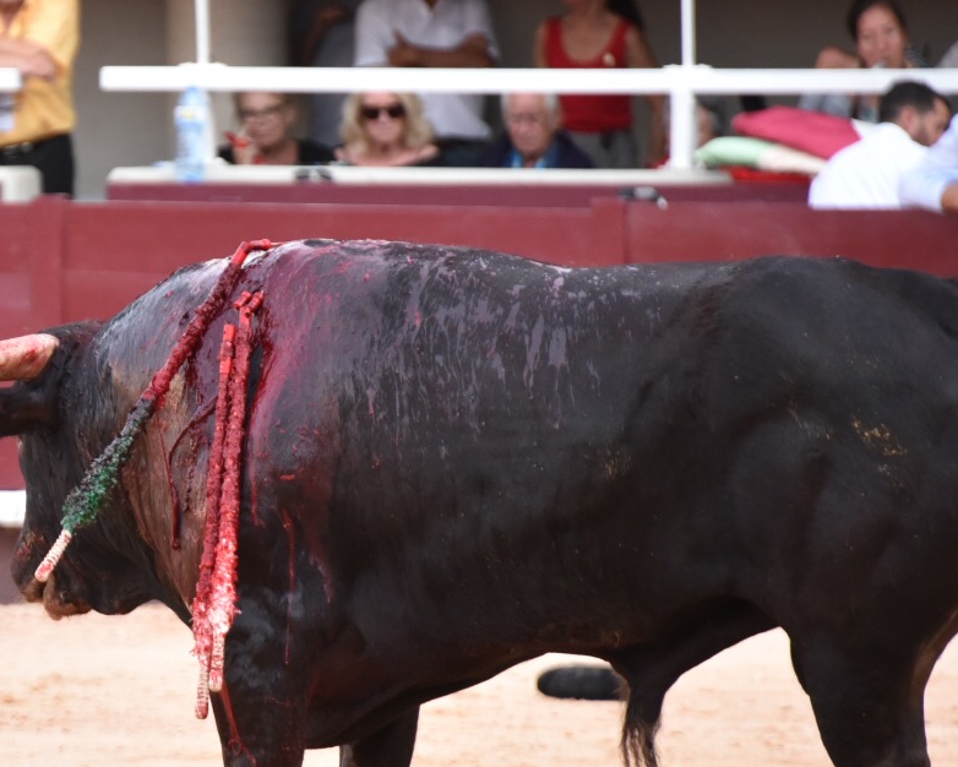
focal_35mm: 486
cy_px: 436
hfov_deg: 4.0
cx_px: 58
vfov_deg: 3.2
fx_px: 13783
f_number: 5.6
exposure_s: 1/500
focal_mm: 250
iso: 2000
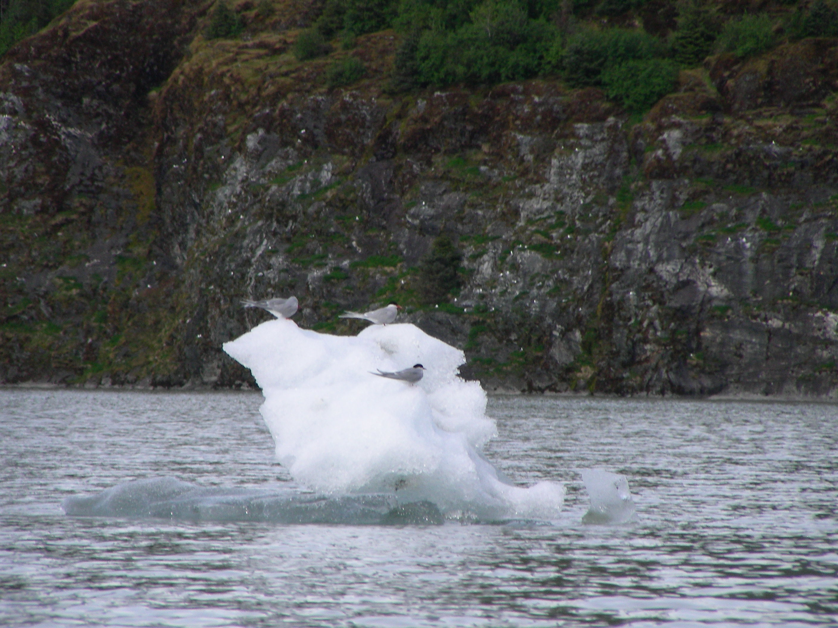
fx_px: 9199
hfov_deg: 5.2
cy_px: 314
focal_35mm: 380
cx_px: 419
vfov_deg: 3.9
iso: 50
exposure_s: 1/487
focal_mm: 63.3
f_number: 5.6
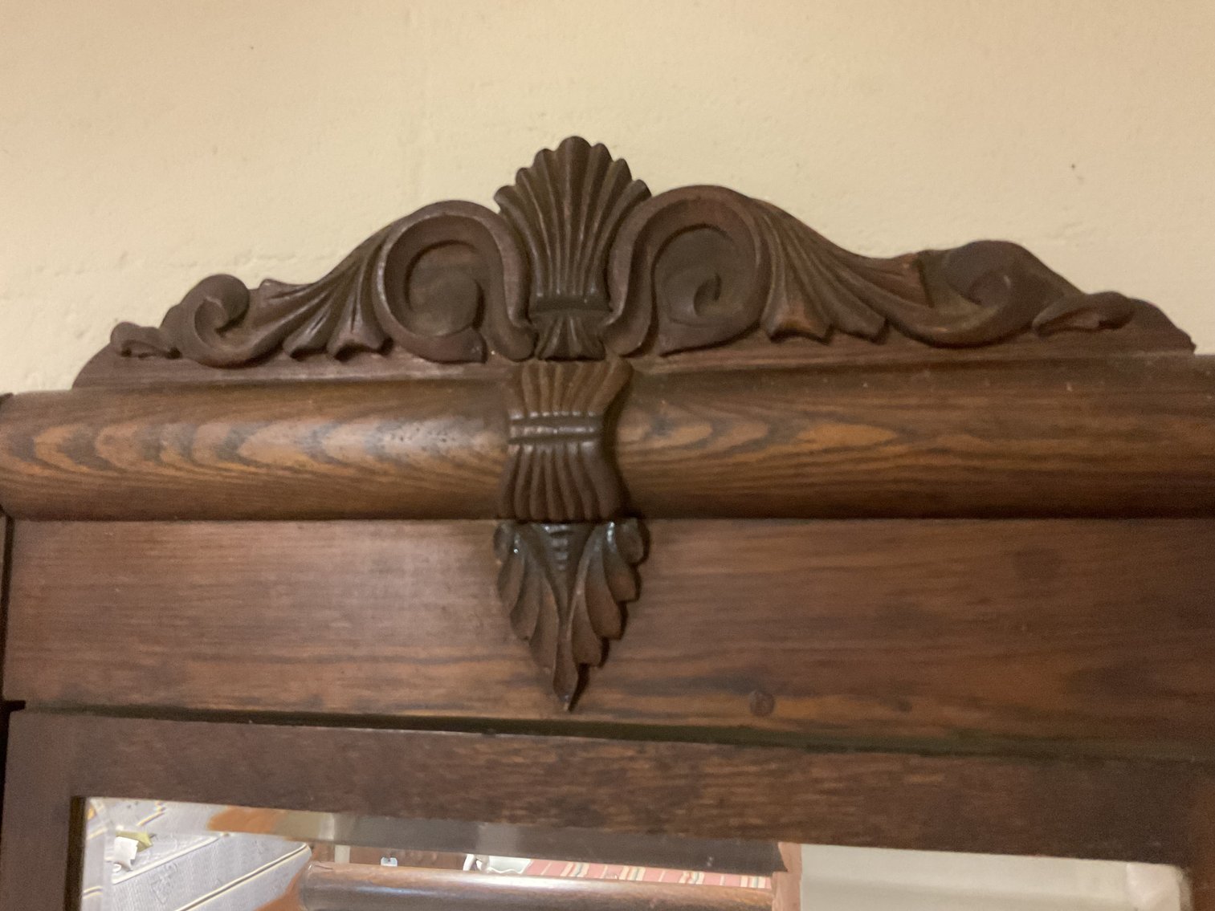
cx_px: 608
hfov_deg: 61.7
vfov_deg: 48.2
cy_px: 456
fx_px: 1018
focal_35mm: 29
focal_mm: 3
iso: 400
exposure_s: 1/30
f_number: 1.8
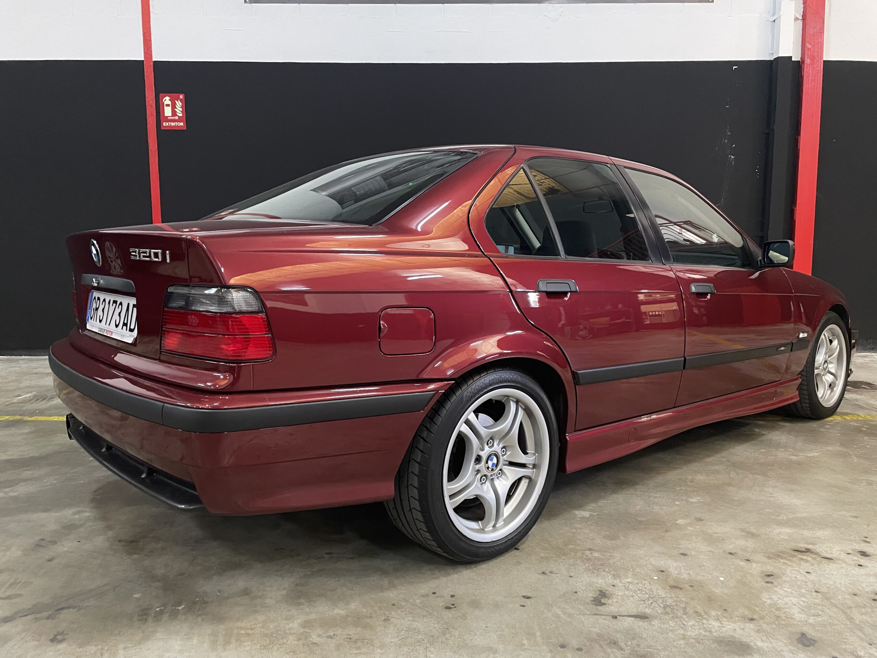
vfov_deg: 53.1
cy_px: 329
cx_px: 438
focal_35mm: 26
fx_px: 659
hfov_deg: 67.3
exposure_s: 1/30
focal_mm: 4.2
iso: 640
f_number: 1.6
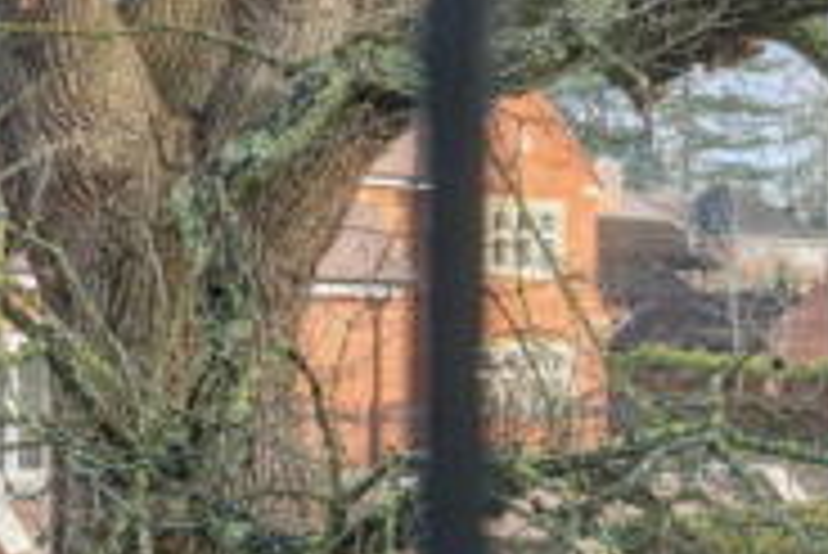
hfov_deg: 16.6
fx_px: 2785
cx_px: 56
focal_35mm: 121
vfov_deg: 11.3
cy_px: 367
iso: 320
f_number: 8
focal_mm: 34
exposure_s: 1/60
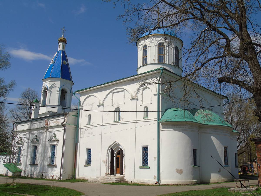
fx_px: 256
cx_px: 130
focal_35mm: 34
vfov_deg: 41.8
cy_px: 98
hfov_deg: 54.0
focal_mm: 6.1
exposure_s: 1/1000
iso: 80
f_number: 5
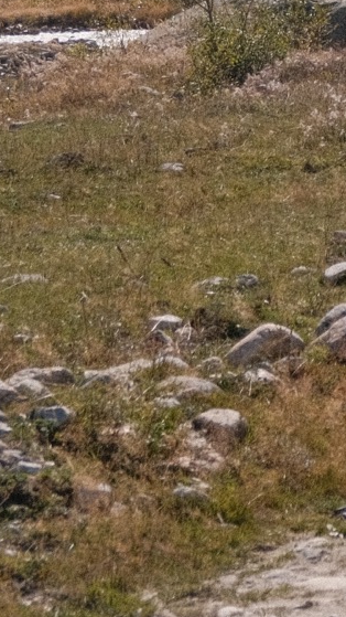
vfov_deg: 11.1
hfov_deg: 5.8
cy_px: -167
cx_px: 1221
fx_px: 3086
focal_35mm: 189
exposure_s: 1/3500
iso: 320
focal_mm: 27.7
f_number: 3.6
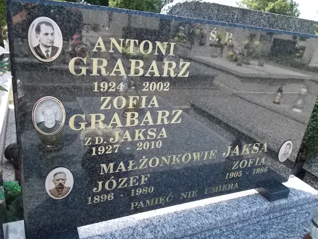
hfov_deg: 63.4
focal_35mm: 28
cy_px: 118
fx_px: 257
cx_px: 153
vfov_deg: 49.7
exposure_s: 1/200
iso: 400
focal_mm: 4.6
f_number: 8
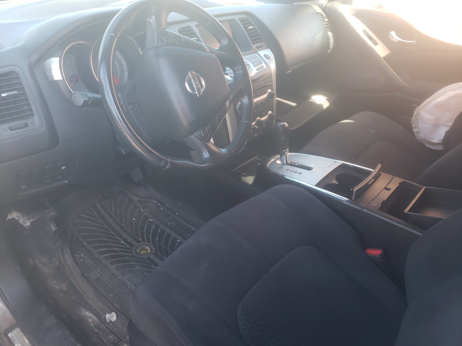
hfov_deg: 67.3
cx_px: 231
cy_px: 173
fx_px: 347
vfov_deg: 53.1
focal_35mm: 26
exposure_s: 1/100
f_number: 1.5
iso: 62
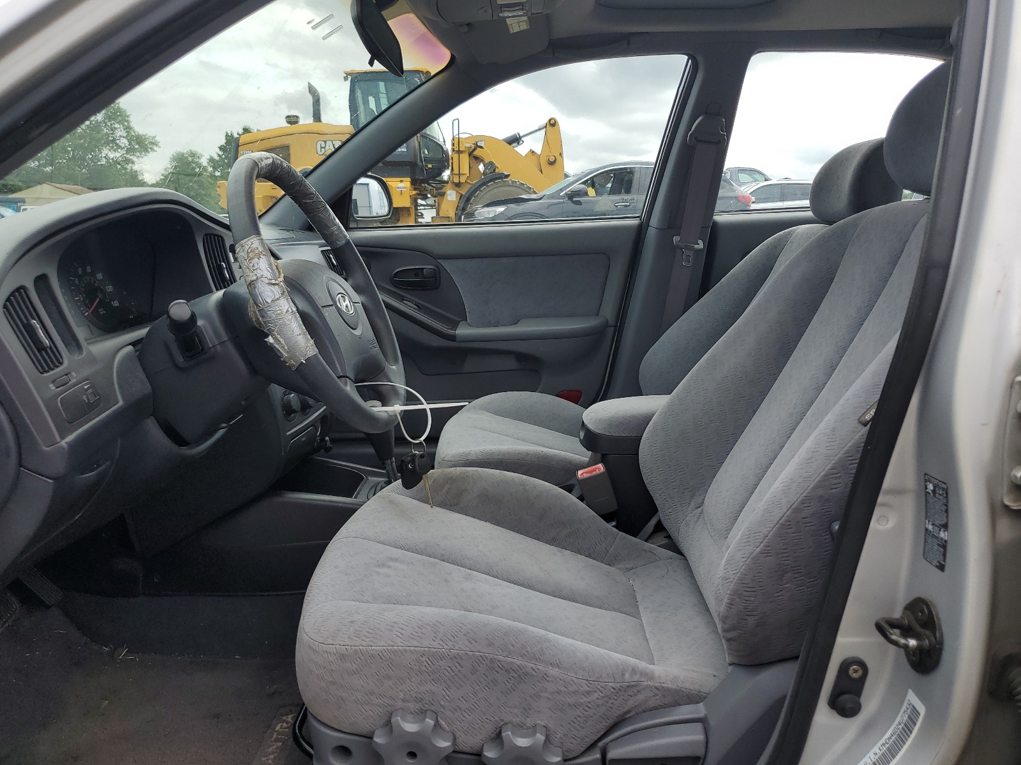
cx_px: 510
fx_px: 767
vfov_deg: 53.1
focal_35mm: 26
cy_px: 382
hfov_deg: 67.3
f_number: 1.5
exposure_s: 1/1667
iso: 50
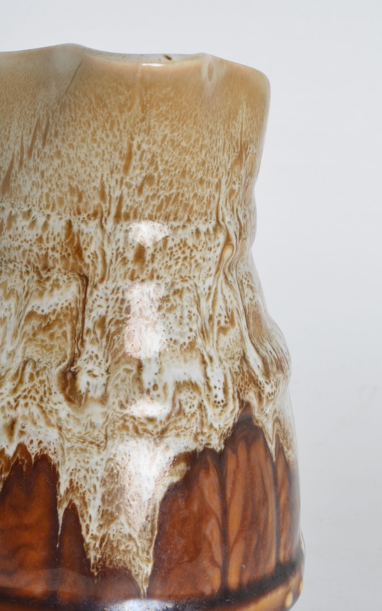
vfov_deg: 16.3
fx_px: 2132
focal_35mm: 128
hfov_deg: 10.2
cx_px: 91
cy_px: 370
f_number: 14
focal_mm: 50
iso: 100
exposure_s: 1/125
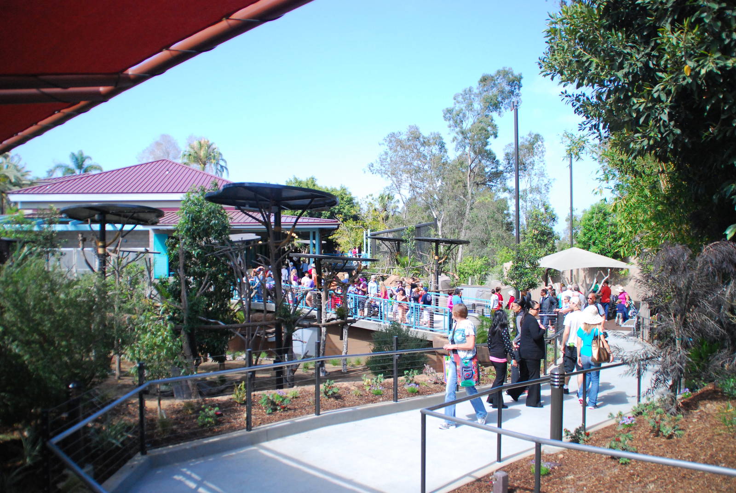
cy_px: 246
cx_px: 368
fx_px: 553
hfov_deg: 67.3
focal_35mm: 27
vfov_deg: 48.0
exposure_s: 1/2000
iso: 800
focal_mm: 18
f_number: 4.5
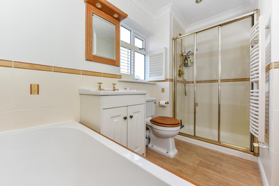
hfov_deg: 104.2
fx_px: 109
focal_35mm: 14
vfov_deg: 81.3
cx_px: 140
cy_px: 93
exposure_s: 1/40
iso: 400
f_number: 9
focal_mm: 14
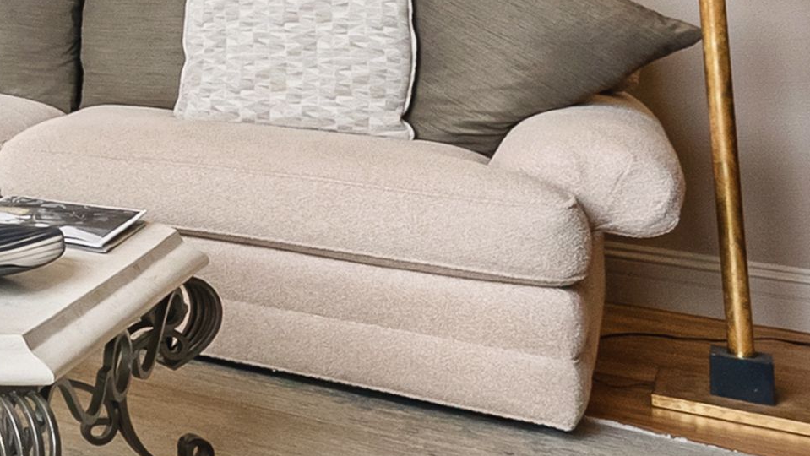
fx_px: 1396
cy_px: -68
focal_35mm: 65
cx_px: -929
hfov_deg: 17.6
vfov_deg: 17.8
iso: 640
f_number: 9
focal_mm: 14
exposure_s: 1/25
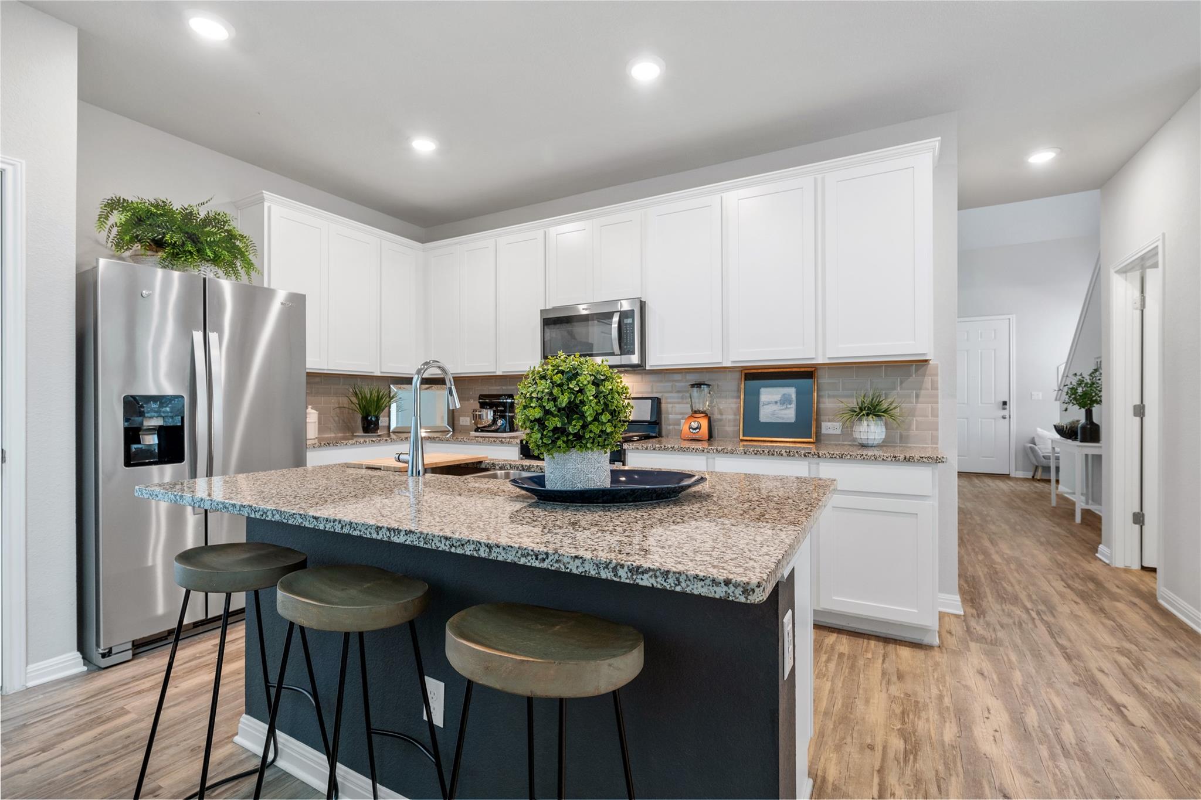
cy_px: 400
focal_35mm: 16
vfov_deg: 72.0
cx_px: 600
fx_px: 550
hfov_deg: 95.0
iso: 250
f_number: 8
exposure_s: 1
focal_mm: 16.5
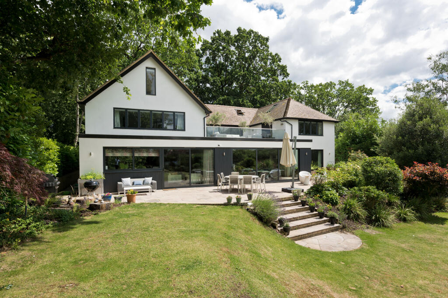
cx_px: 224
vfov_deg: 68.8
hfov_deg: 91.7
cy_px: 149
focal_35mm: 18
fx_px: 218
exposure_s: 1/500
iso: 400
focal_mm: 17.5
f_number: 9
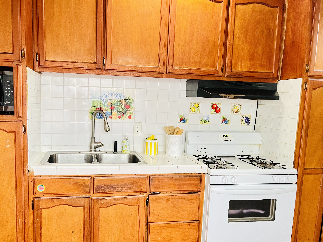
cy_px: 145
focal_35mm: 32
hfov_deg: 56.7
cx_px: 142
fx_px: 299
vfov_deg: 43.9
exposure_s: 1/60
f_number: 1.6
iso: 160
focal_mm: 5.1
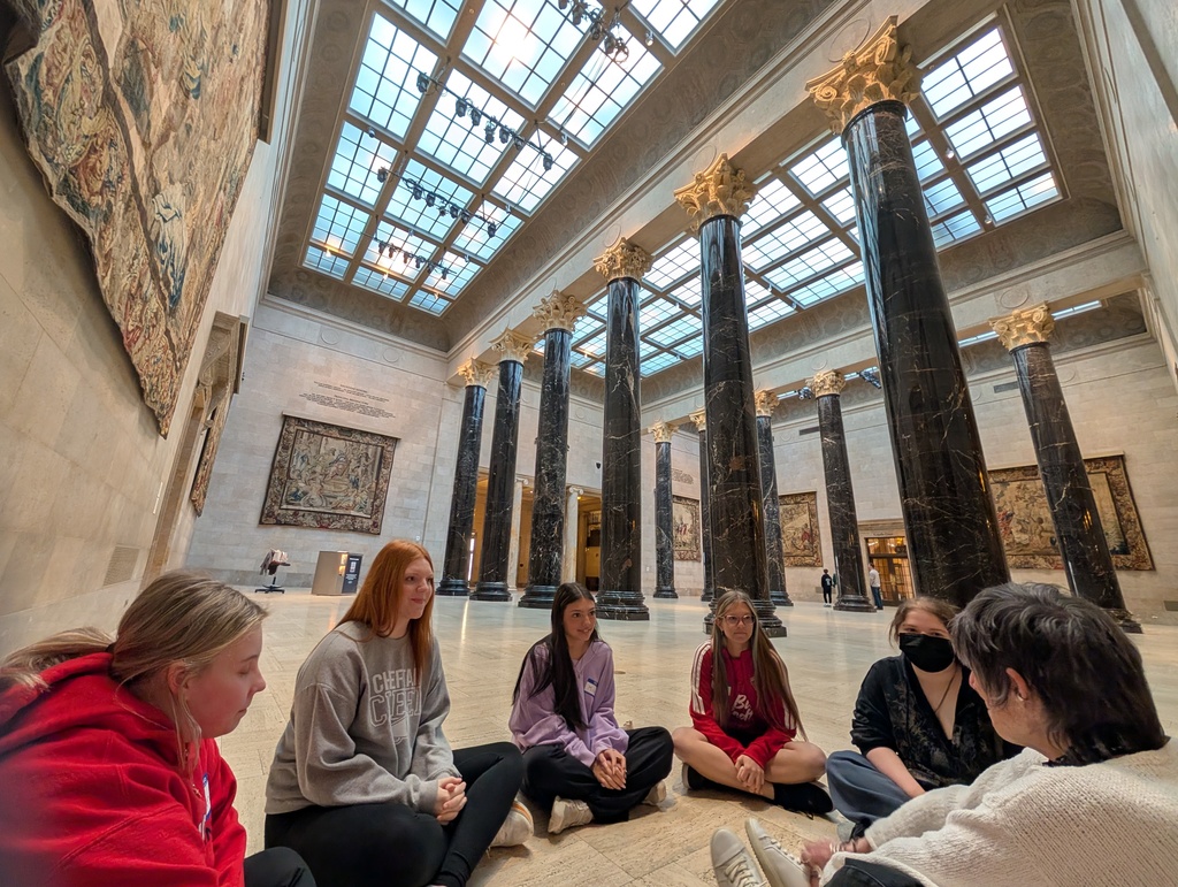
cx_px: 589
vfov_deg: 94.6
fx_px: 409
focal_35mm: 12
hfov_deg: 110.5
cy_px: 444
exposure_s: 1/40
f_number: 1.7
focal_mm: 2.02
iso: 108
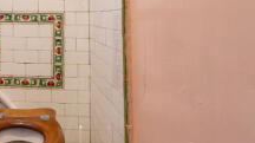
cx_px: 27
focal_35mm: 37
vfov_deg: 31.3
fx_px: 250
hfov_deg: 48.6
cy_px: 35
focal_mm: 16
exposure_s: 1/3
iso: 320
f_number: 8
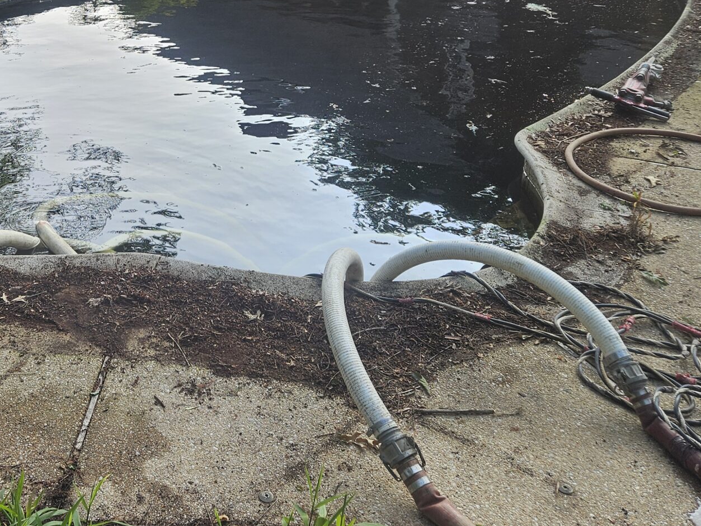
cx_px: 170
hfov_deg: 39.3
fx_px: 952
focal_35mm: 47
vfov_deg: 30.1
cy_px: 102
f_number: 1.8
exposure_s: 1/433
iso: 25
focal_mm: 5.4
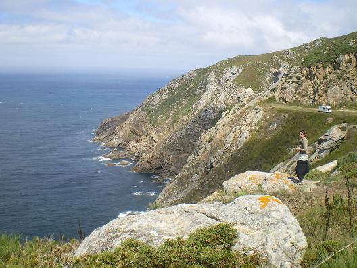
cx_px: 178
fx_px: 392
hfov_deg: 49.0
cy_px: 134
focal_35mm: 38
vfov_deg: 37.7
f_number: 4.6
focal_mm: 6.3
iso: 64
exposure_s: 1/320
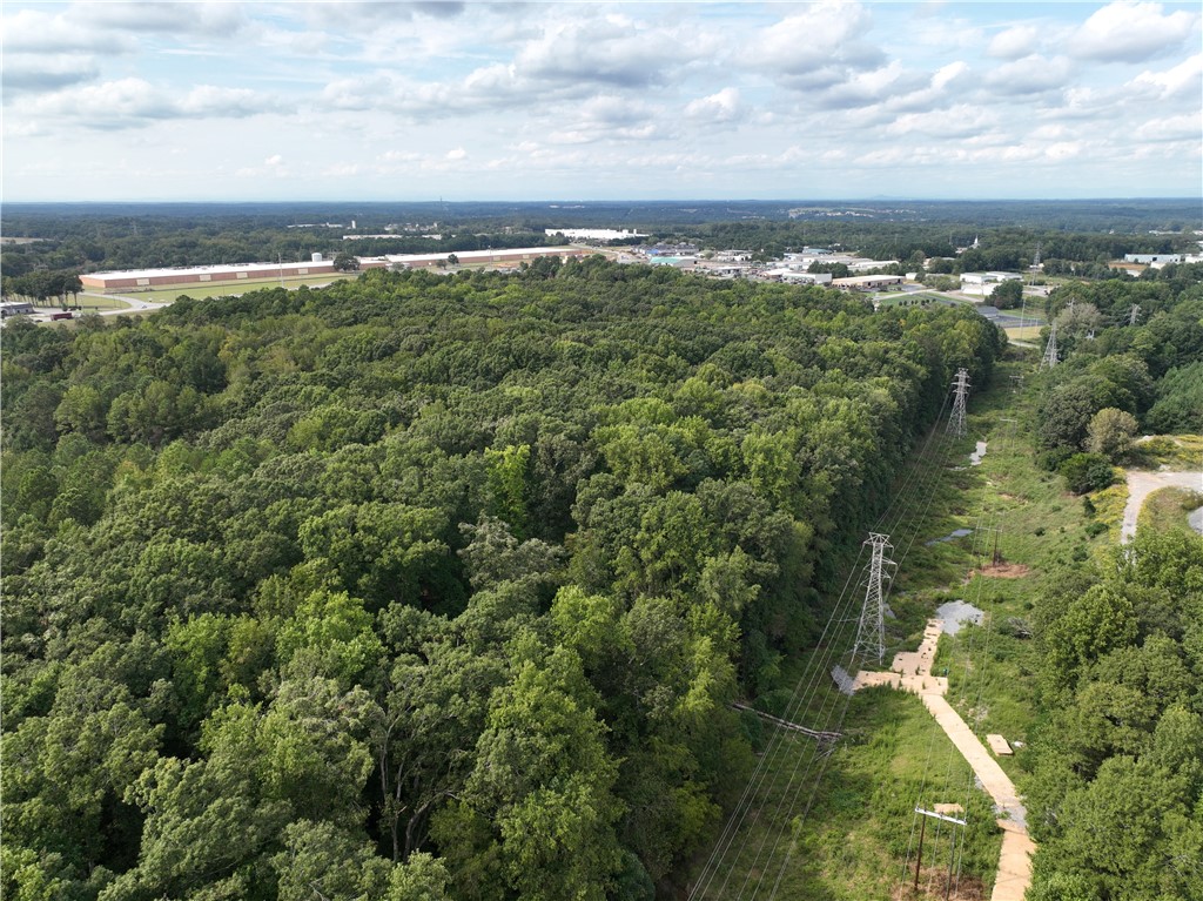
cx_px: 602
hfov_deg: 71.6
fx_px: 834
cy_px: 450
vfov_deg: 56.8
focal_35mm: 24
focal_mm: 12.29
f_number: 2.8
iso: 100
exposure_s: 1/160
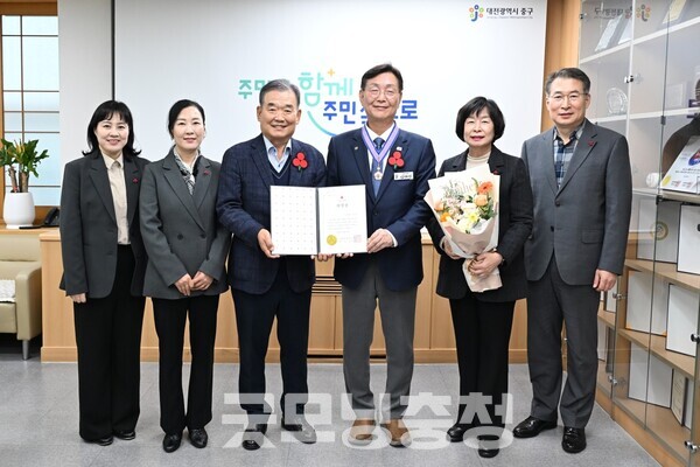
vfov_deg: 42.3
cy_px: 234
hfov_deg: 60.3
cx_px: 350
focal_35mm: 31
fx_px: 603
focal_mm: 31
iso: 2500
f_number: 5.6
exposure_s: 1/125
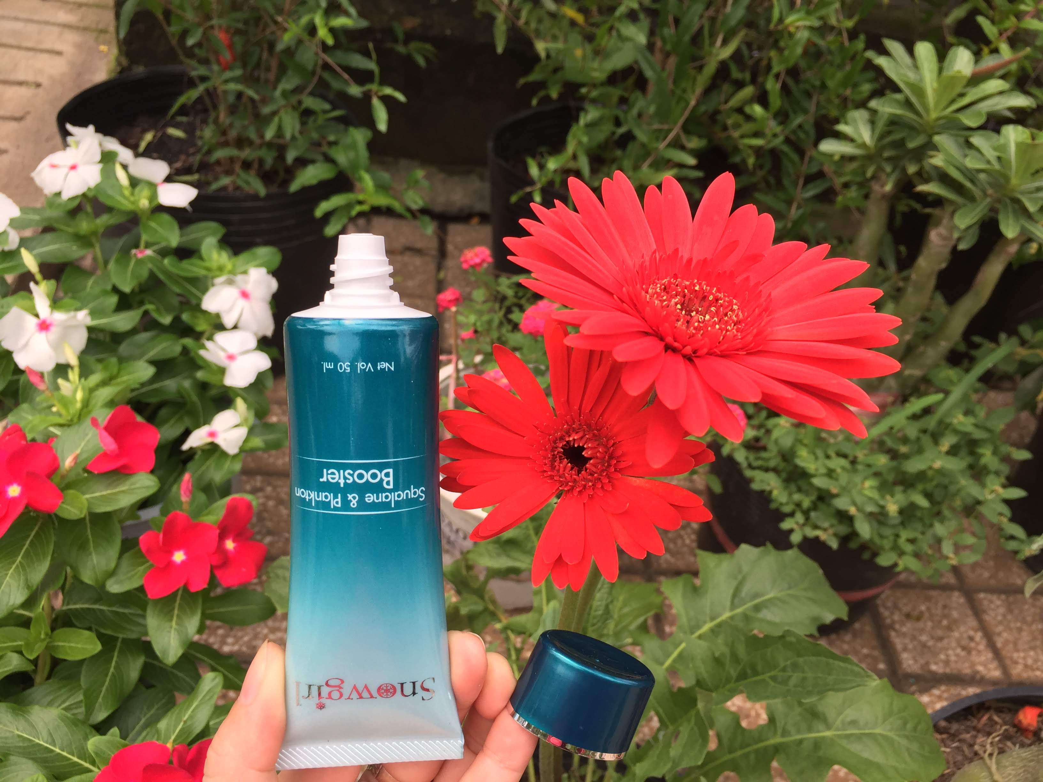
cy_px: 391
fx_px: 874
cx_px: 522
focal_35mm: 29
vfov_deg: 48.2
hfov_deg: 61.7
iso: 32
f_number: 2.2
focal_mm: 4.15
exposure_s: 1/549
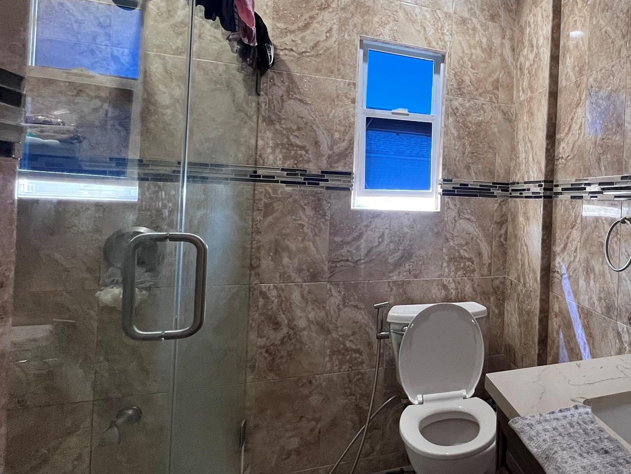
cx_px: 533
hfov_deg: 66.8
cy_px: 203
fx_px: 401
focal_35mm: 22
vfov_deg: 60.8
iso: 320
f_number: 1.8
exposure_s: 1/60
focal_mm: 1.57
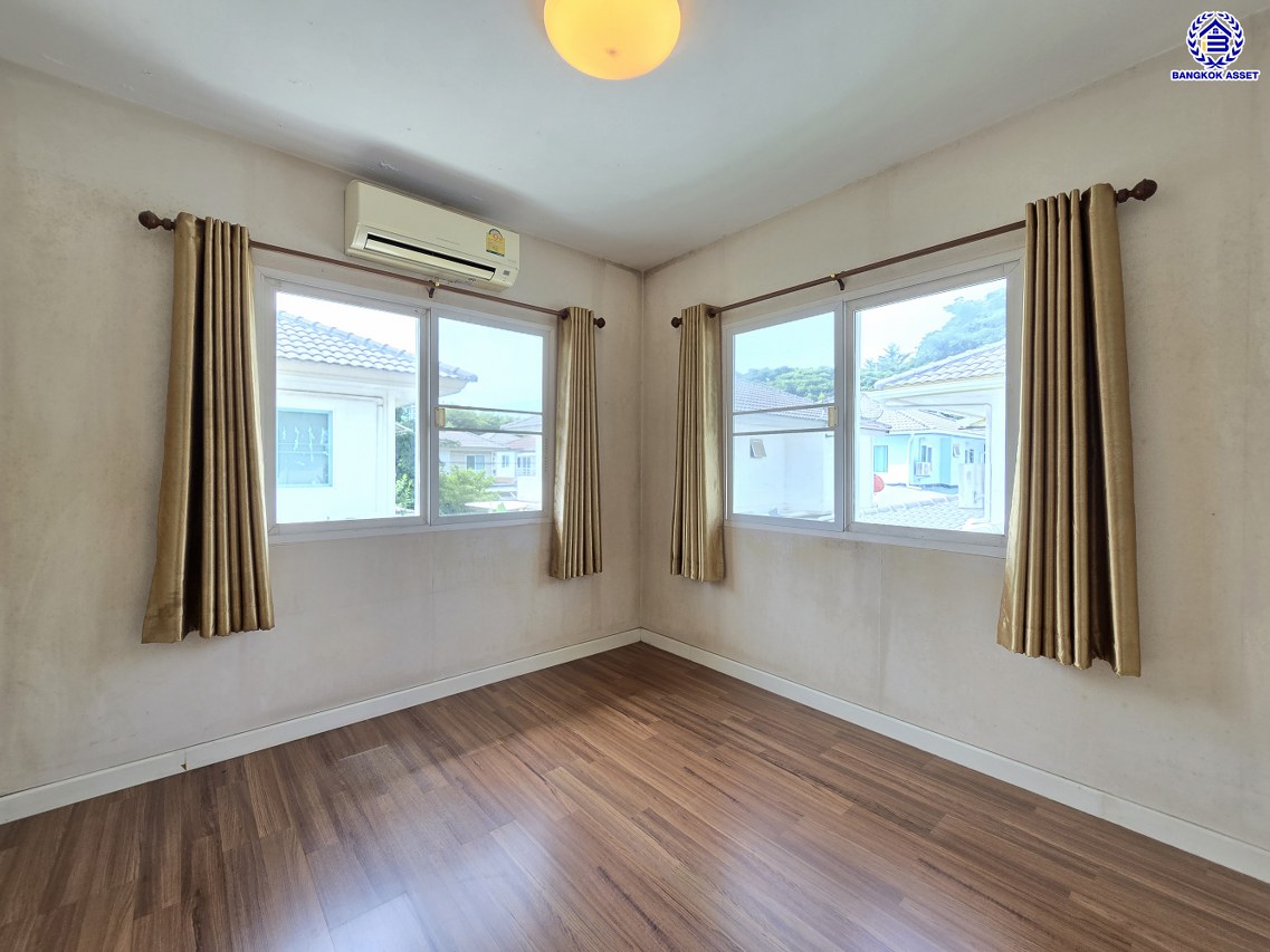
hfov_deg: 106.2
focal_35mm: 13
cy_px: 476
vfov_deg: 89.9
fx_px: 477
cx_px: 635
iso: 50
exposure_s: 1/939
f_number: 2.2
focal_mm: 2.2
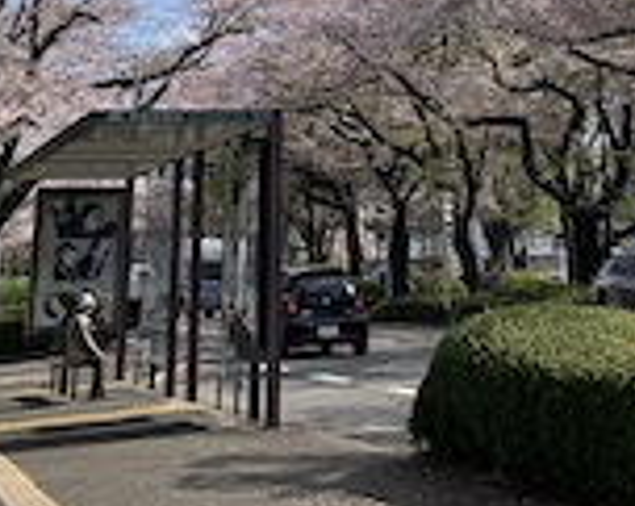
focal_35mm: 82
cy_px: -502
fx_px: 1538
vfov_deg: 15.2
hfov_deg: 23.3
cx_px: 386
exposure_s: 1/2481
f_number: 1.8
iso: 25
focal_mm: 4.25
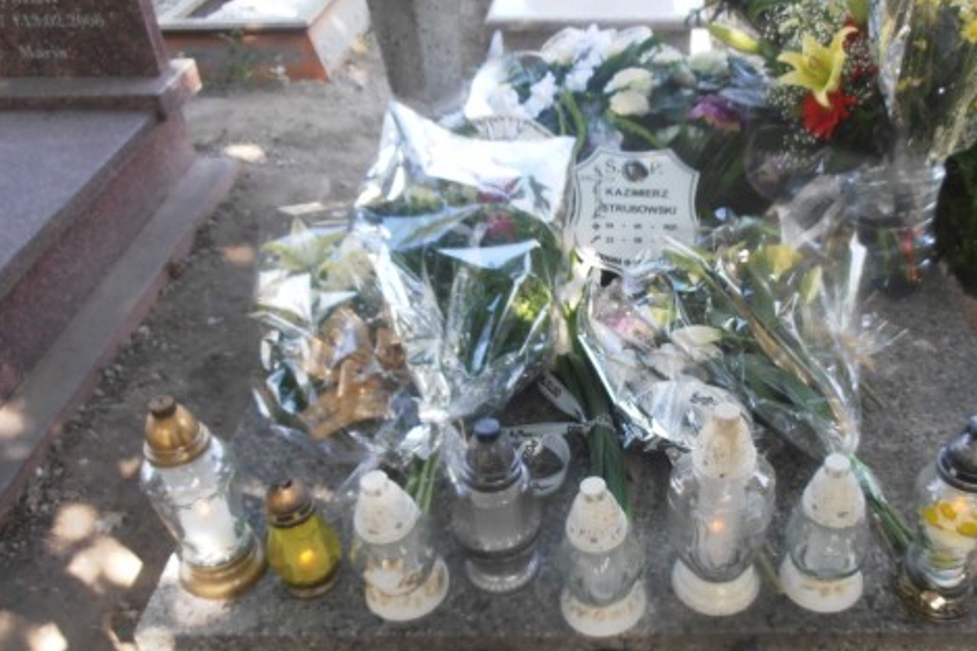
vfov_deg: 38.8
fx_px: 922
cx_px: 624
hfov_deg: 55.0
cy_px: 362
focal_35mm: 34
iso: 80
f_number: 3
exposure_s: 1/100
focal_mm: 4.2
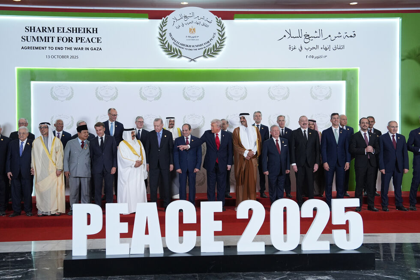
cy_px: 140
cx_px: 210
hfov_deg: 44.5
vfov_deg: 30.5
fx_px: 513
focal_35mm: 44
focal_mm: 44
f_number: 4
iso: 2000
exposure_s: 1/320
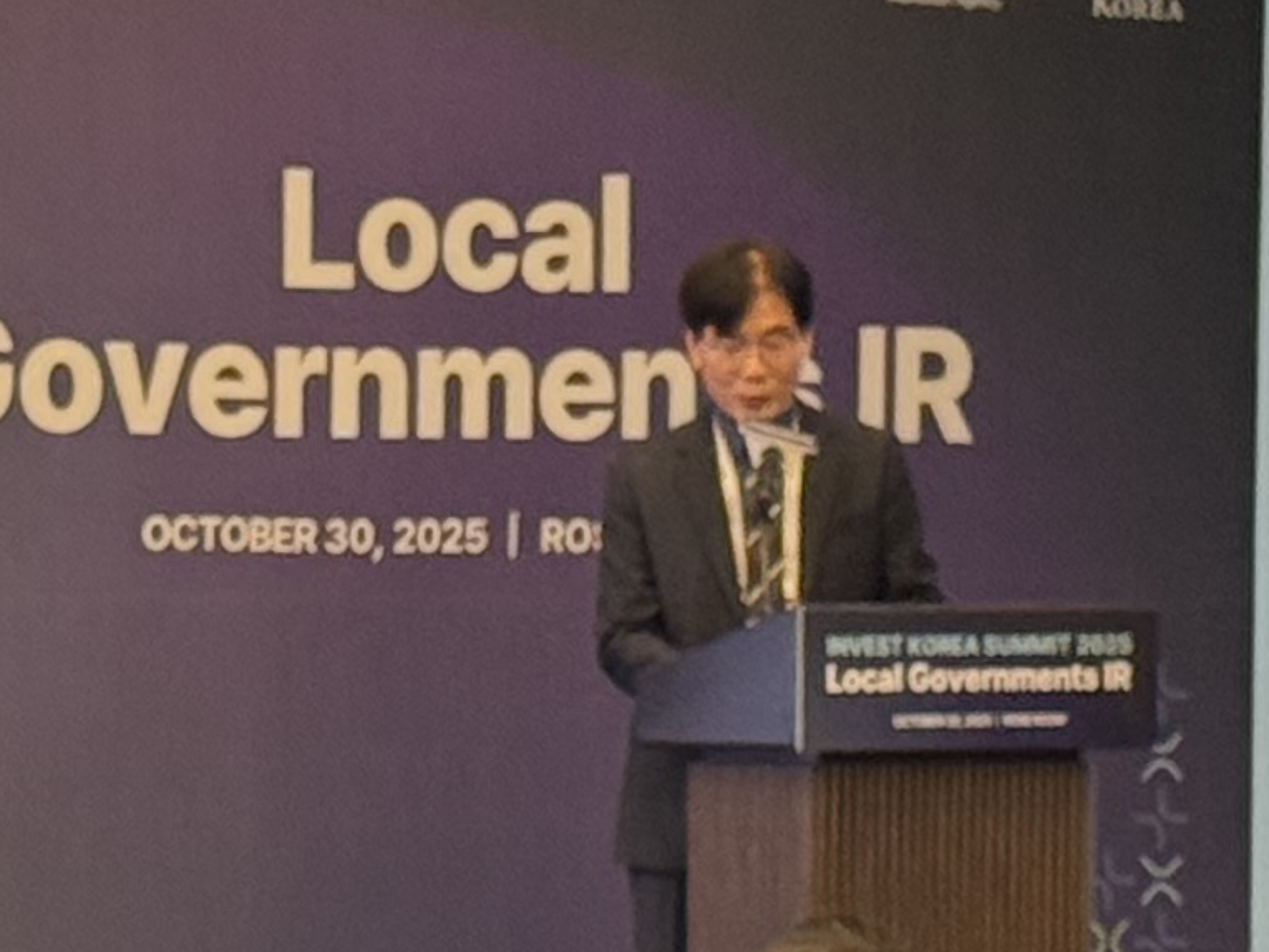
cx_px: 274
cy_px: 1254
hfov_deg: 7.8
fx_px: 9276
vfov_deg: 5.8
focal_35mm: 253
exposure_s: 1/60
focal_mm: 6.76
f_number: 1.78
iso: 200
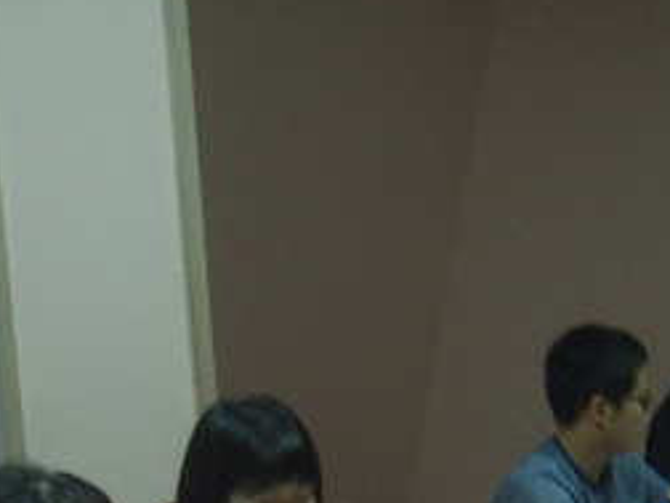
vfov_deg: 16.0
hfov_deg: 21.9
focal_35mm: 89
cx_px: 234
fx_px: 1723
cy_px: 601
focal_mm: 5.8
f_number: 2.8
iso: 100
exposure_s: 1/20
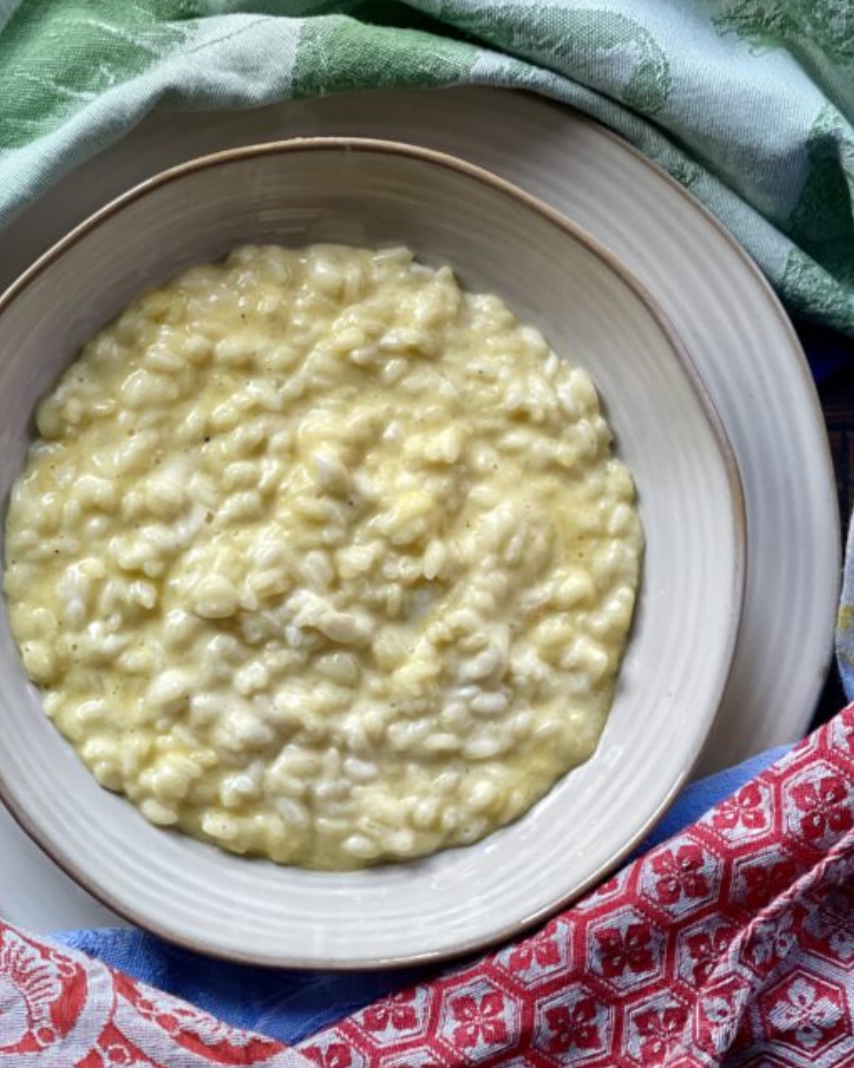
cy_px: 561
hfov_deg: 16.3
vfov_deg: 20.4
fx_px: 2971
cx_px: 278
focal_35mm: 94
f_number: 2.2
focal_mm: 7.5
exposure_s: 1/121
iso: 200
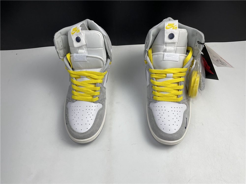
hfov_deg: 67.3
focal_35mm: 26
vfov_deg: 53.1
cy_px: 92
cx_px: 123
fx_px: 185
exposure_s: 1/112
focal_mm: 4.2
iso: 32
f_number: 1.6
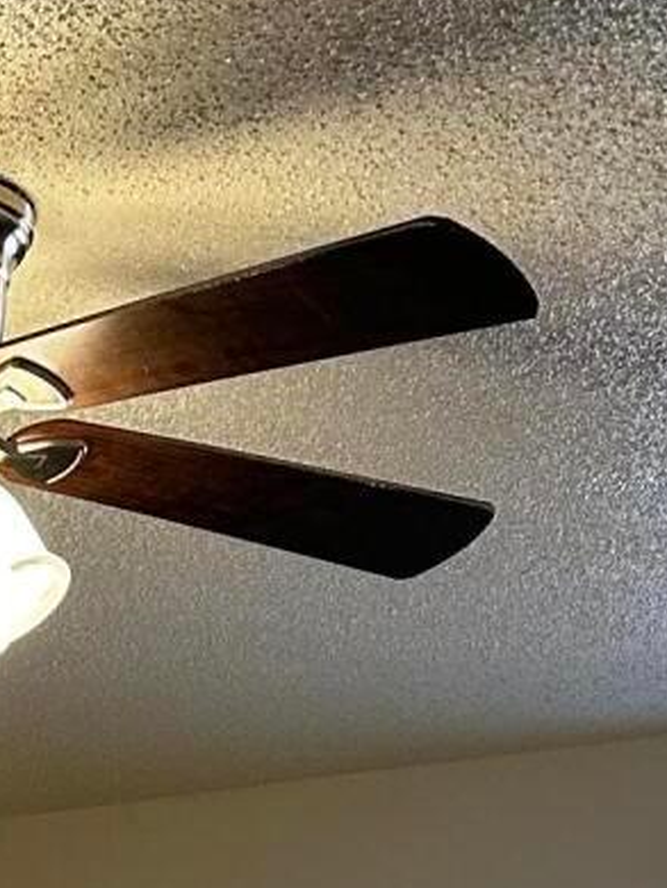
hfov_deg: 12.0
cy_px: 2172
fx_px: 3157
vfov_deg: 12.4
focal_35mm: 123
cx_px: 43
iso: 160
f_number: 1.78
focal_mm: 6.86
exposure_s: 1/120
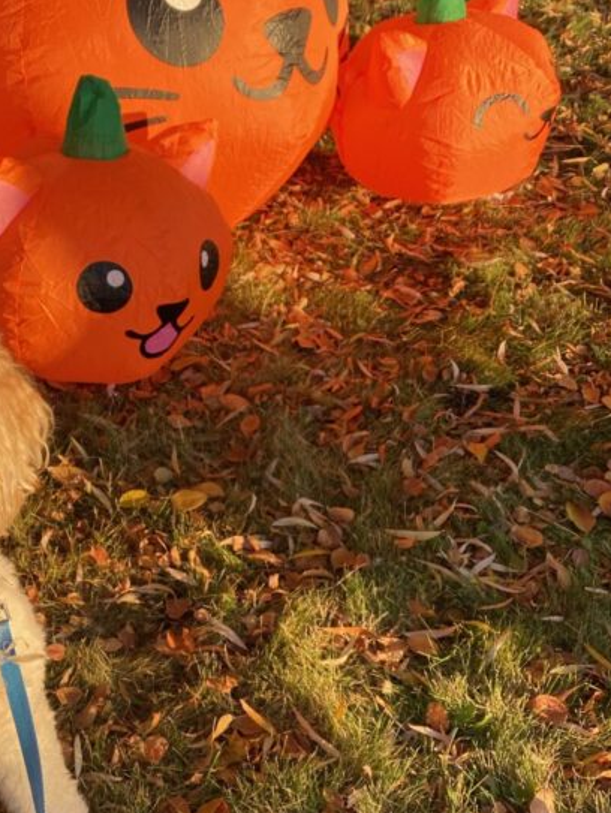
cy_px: 454
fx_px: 1152
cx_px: 111
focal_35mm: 49
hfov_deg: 29.0
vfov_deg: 38.8
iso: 32
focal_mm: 4.25
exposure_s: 1/666
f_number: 1.8
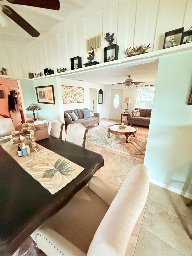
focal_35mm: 14
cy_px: 128
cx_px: 96
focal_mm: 2.22
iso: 1250
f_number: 2.2
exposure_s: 1/60
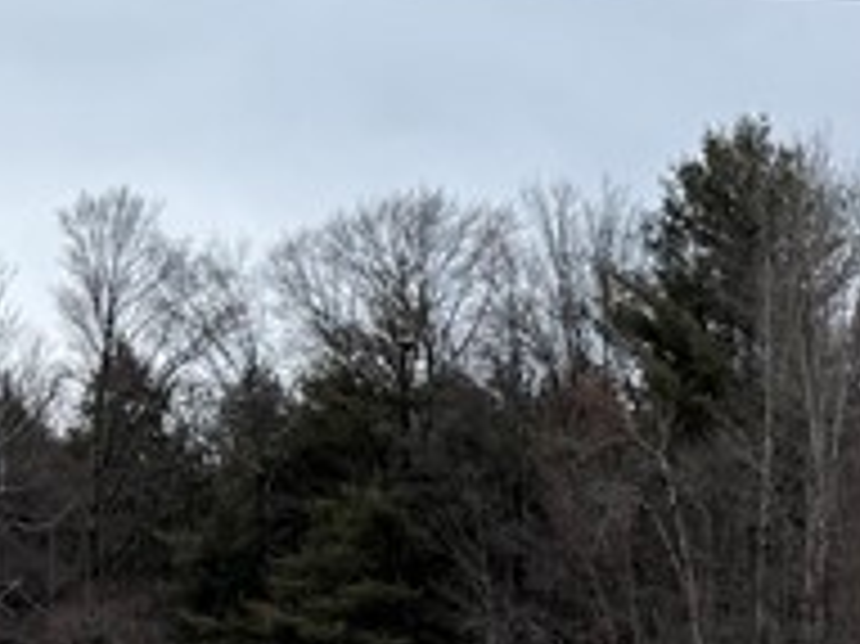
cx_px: 1499
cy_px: 689
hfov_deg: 13.8
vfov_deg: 11.3
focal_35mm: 129
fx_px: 3203
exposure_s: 1/876
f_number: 1.78
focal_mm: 6.76
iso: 80
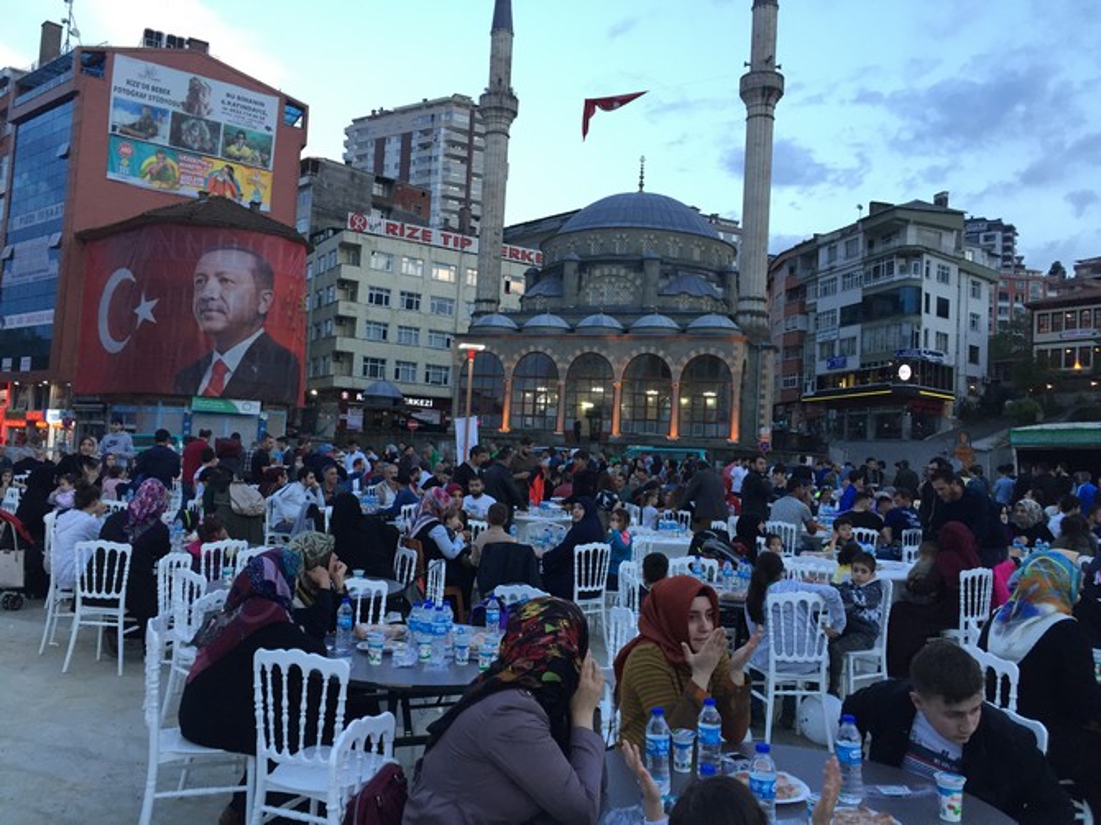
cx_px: 550
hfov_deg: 61.7
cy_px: 412
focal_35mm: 29
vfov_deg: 48.2
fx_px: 922
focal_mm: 4.15
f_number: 2.2
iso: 50
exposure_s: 1/30
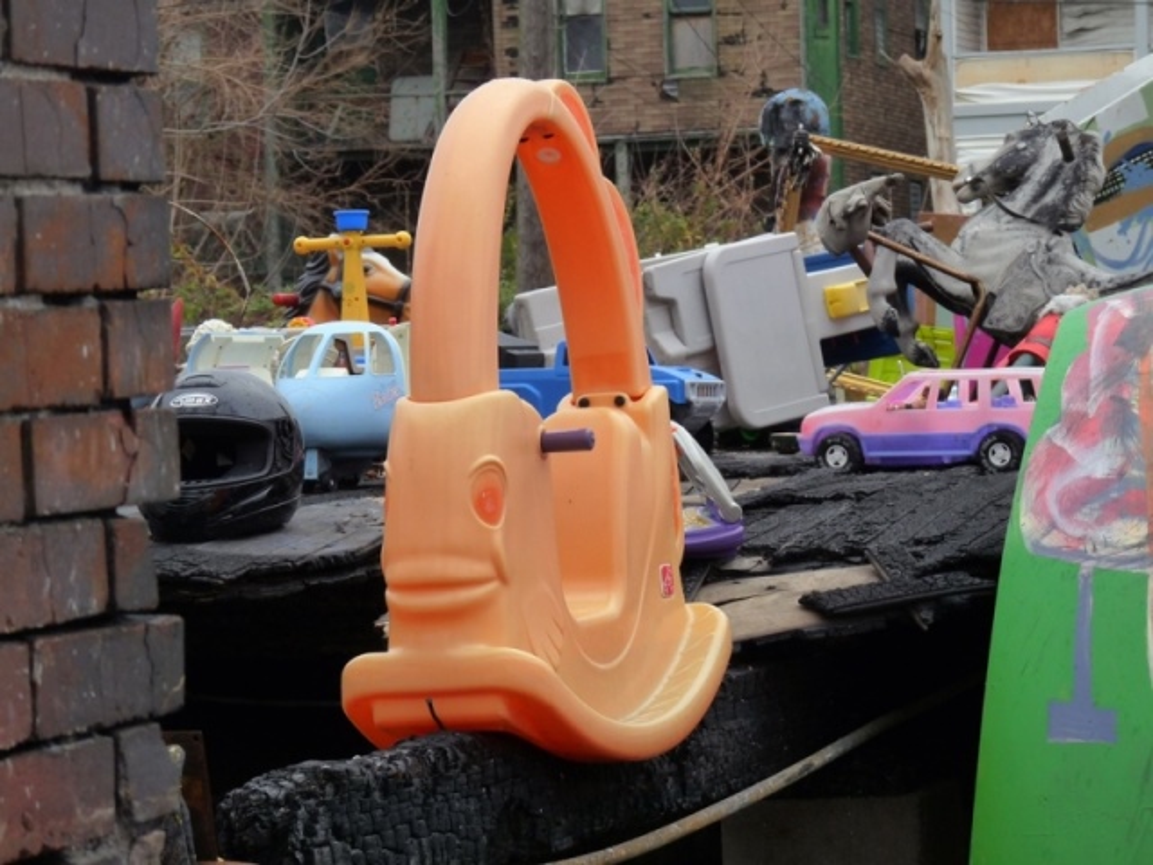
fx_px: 4463
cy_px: 432
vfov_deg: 11.1
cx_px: 576
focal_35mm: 134
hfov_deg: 14.7
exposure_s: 1/250
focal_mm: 23.7
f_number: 4.5
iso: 160
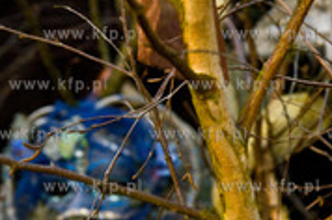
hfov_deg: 12.5
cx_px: 336
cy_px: 58
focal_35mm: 162
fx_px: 1491
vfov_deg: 8.4
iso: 1250
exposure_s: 1/80
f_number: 3.5
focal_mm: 48
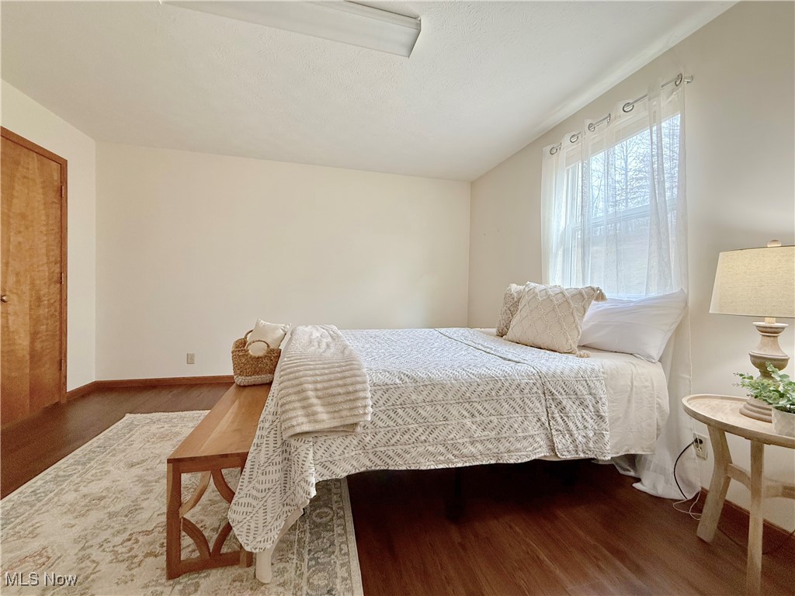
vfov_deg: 85.7
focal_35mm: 14
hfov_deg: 102.1
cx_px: 398
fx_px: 322
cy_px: 298
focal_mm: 2.22
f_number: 2.2
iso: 250
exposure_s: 1/120
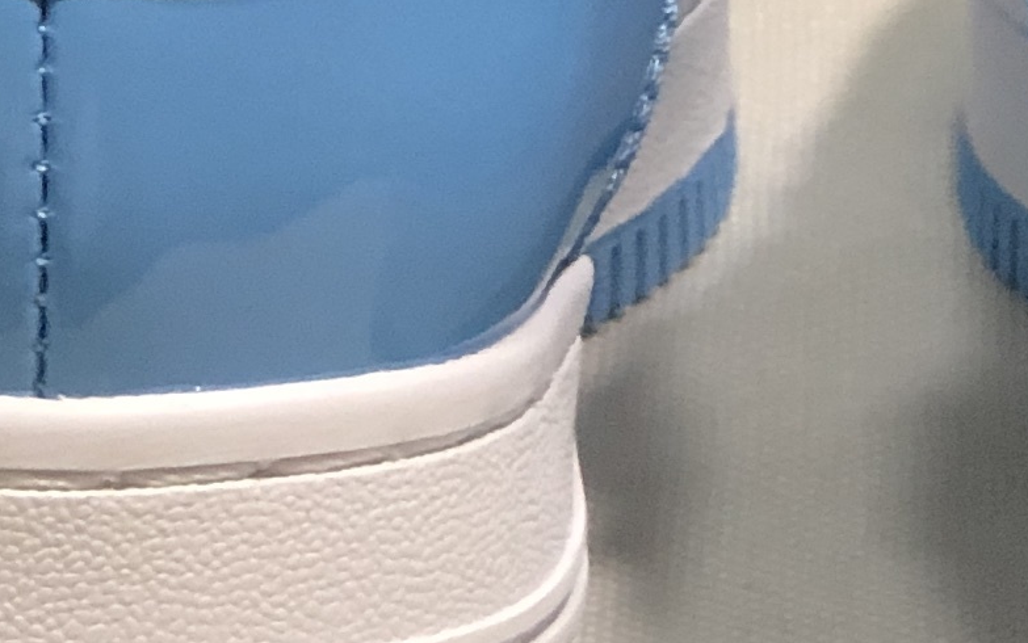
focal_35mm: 311
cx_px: 815
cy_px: -499
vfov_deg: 4.2
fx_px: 8716
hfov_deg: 6.7
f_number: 2.8
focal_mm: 6.6
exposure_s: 1/30
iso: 80
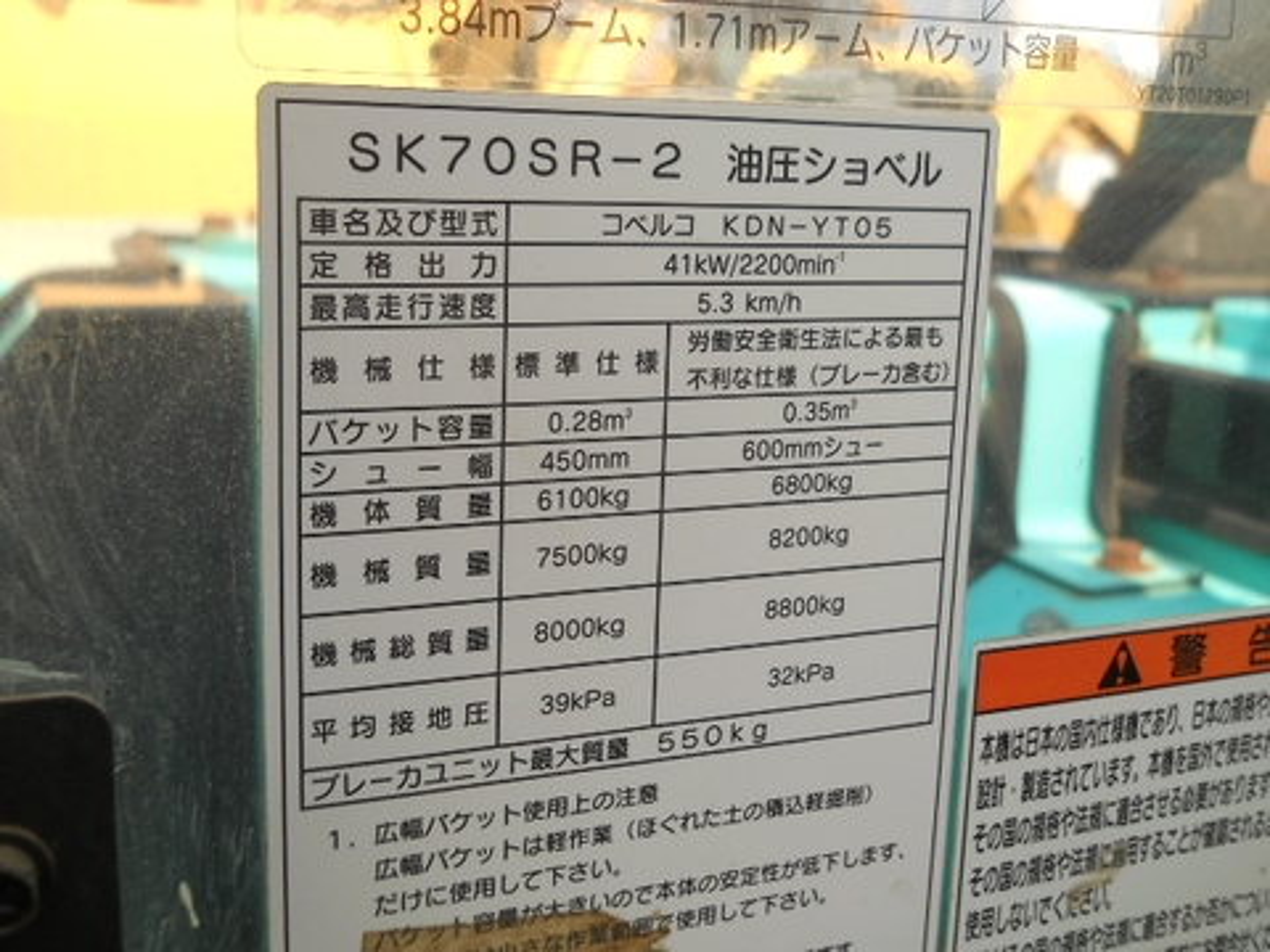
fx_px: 1504
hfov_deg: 45.8
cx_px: 635
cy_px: 476
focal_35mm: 41
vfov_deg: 35.1
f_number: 5.5
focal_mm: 6.72
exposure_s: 1/125
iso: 80
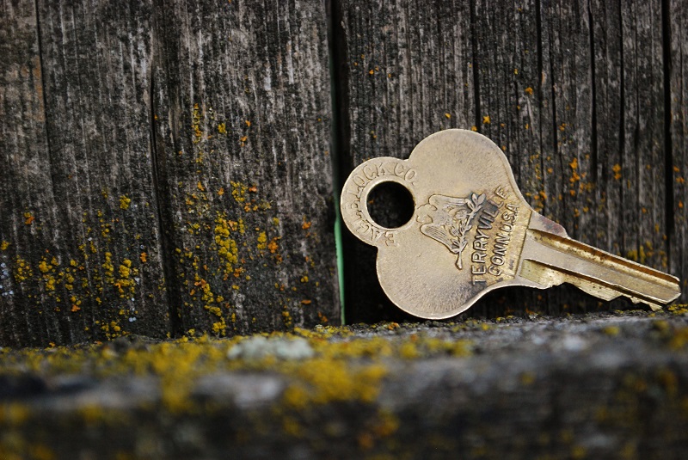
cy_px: 230
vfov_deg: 16.6
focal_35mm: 82
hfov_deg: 24.6
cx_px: 344
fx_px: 1578
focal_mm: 55
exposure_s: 1/30
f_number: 5.6
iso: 900
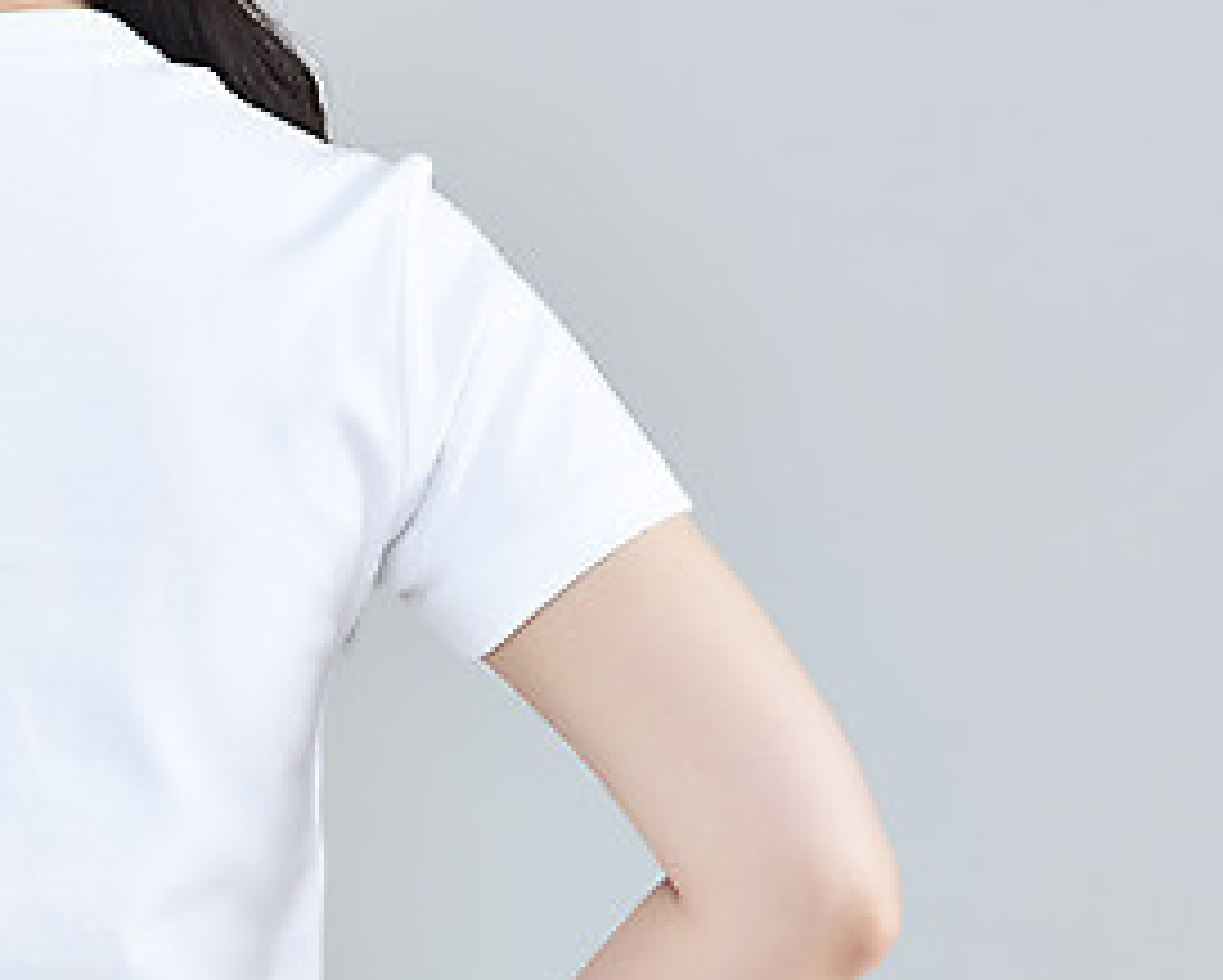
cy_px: 859
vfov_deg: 4.7
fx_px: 11990
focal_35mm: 331
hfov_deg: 5.8
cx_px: -56
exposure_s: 1/125
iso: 100
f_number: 16
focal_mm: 160
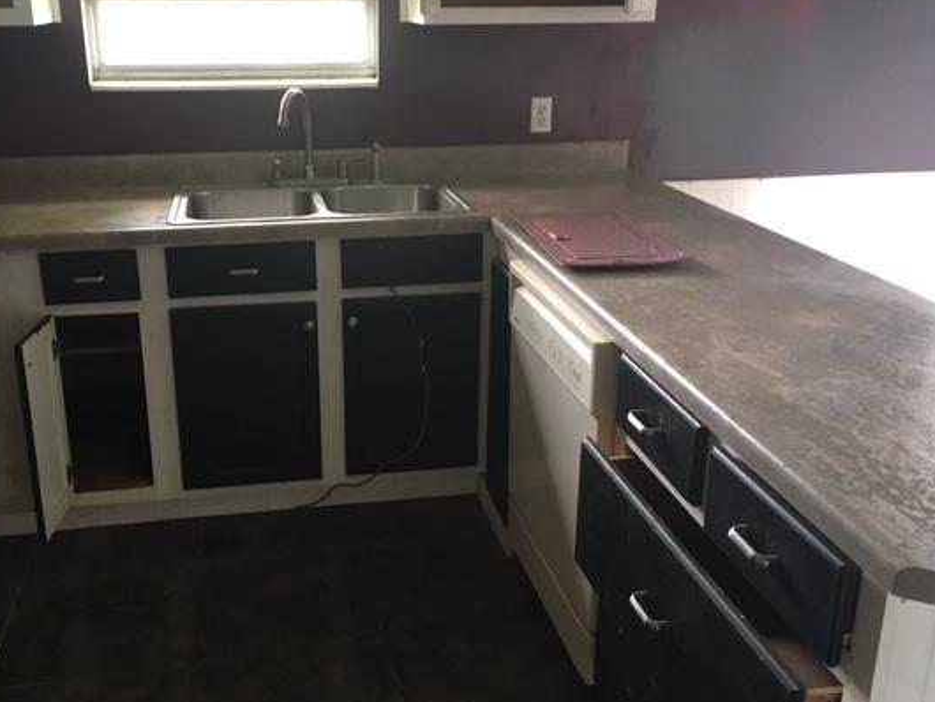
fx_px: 946
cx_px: 404
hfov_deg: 52.4
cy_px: 319
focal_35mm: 35
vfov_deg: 40.7
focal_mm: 4.15
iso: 200
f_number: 2.2
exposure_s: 1/24
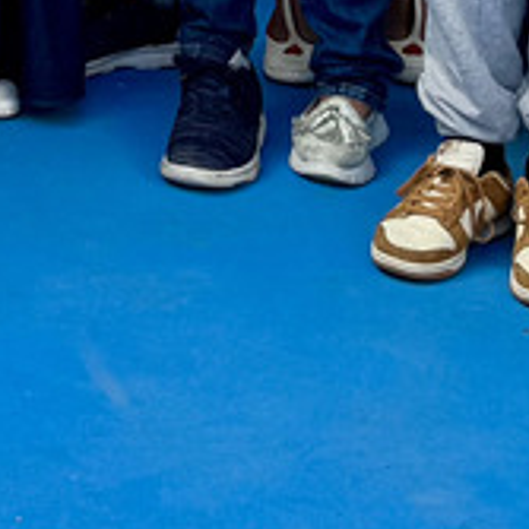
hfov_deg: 10.7
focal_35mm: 152
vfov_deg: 10.6
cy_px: -516
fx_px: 2628
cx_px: -472
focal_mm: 6.76
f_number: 1.78
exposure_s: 1/782
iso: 80
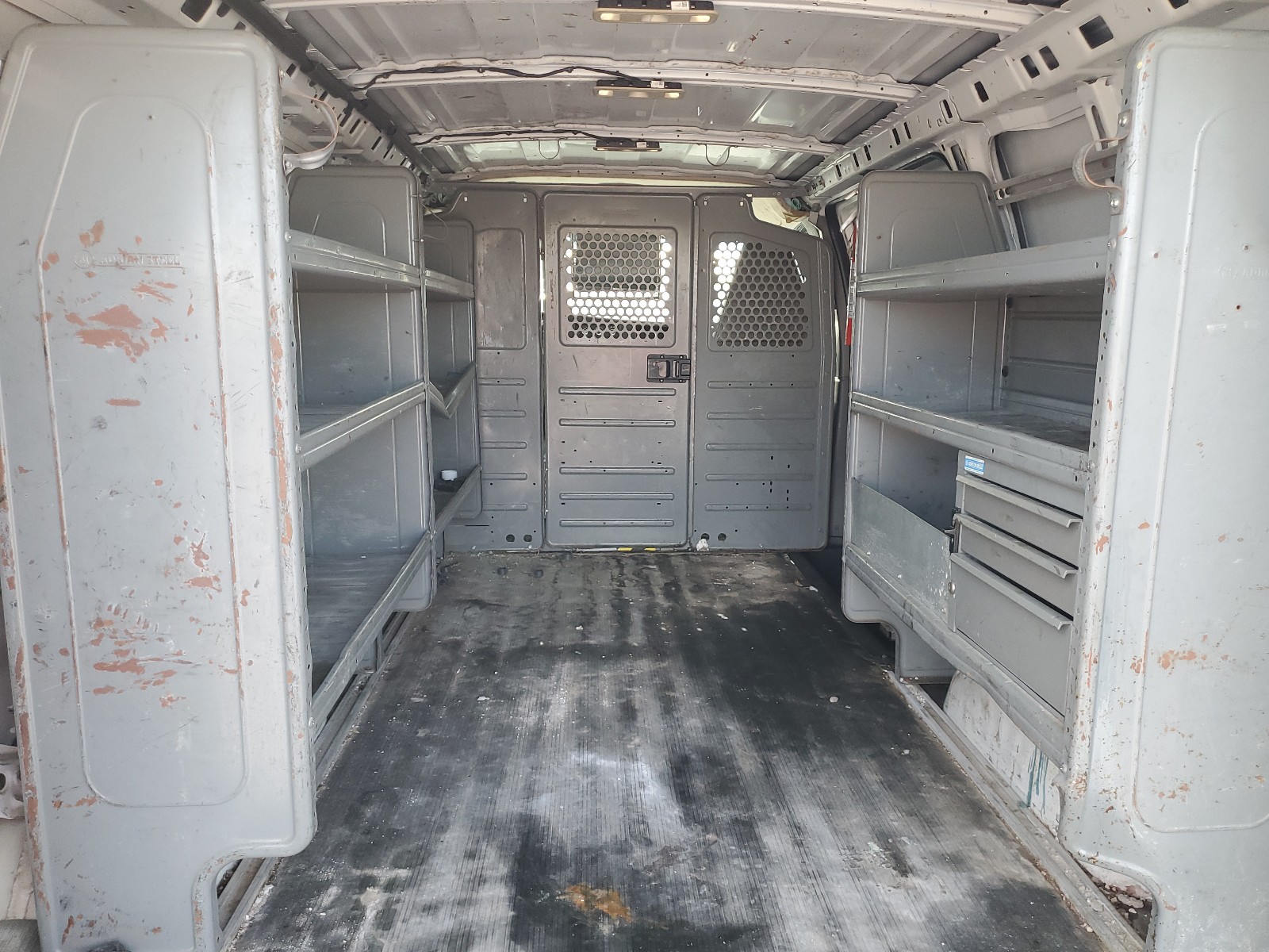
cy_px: 476
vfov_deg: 53.1
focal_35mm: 26
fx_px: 953
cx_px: 634
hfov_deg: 67.3
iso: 75
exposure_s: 1/120
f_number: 1.5
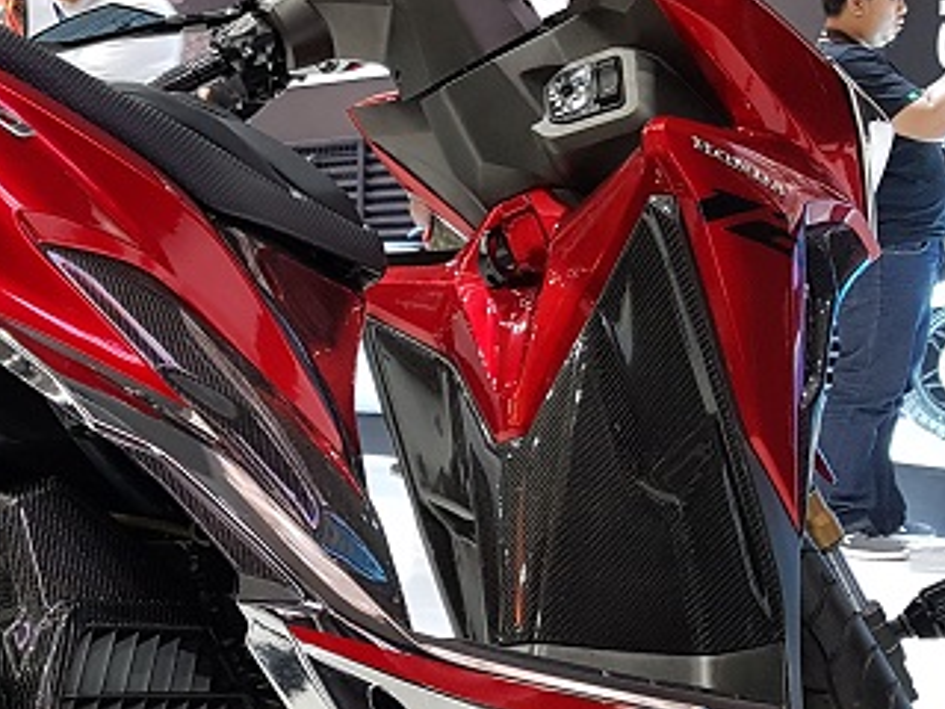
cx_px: 6
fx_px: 1774
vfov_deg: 22.5
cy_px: 455
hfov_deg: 28.1
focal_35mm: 65
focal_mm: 4.2
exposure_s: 1/25
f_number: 1.7
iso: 160
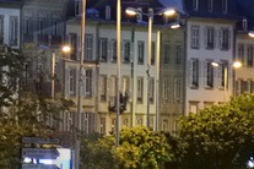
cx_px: -168
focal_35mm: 542
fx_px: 3824
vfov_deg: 2.5
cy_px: 39
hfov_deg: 3.8
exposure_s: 1/8
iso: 1600
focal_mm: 70
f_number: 4
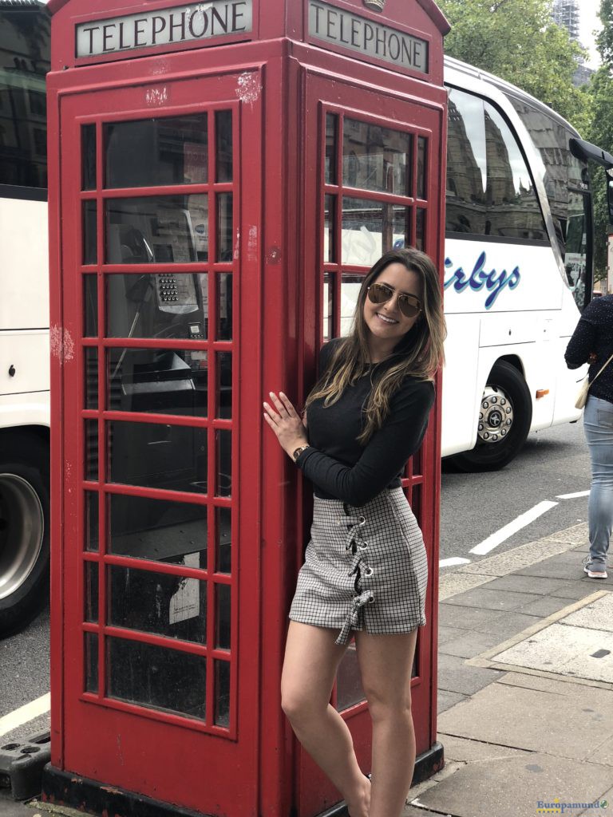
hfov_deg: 28.0
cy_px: 408
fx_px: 1228
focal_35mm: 52
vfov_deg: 36.8
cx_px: 306
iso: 32
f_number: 2.4
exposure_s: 1/120
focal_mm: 6
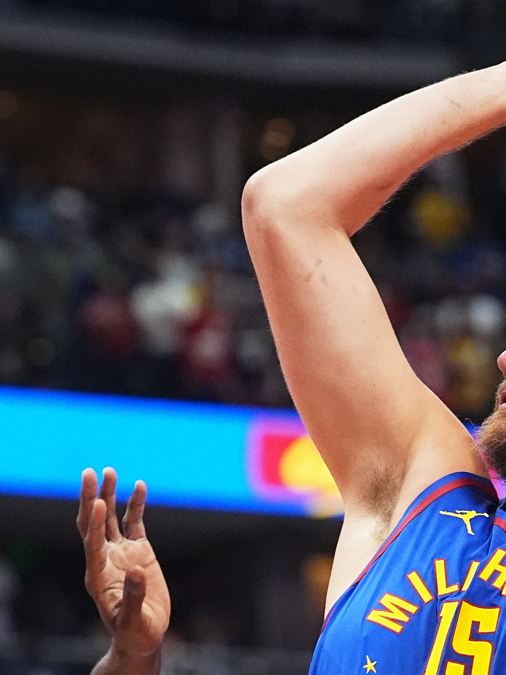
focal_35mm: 337
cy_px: 560
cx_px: 231
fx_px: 6568
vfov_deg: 5.9
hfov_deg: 4.4
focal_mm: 118
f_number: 3.2
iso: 5000
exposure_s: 1/2000
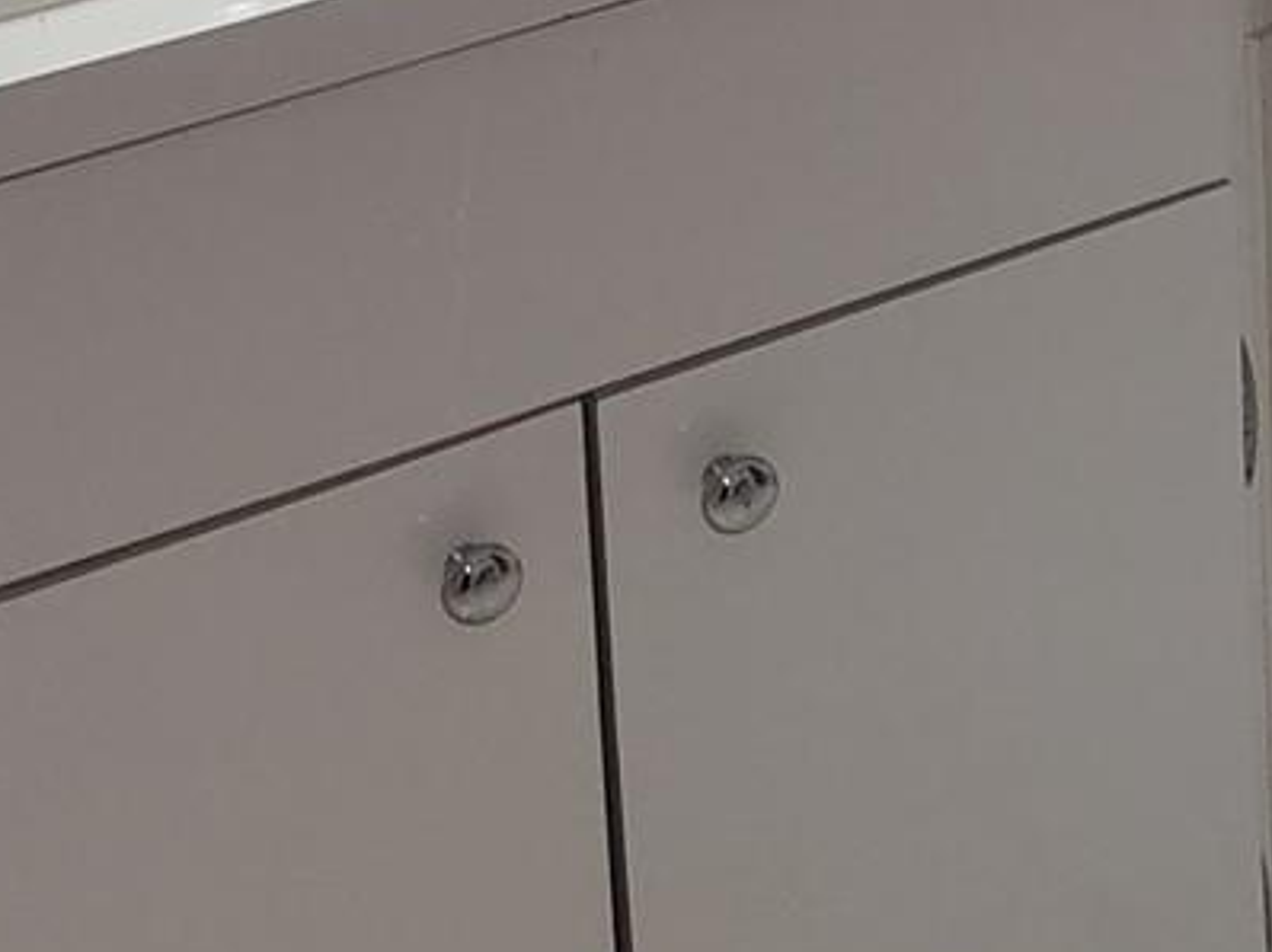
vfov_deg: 9.5
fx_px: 5105
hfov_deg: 13.1
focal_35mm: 139
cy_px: -1307
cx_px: 2157
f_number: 1.79
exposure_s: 1/50
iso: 468
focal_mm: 4.71
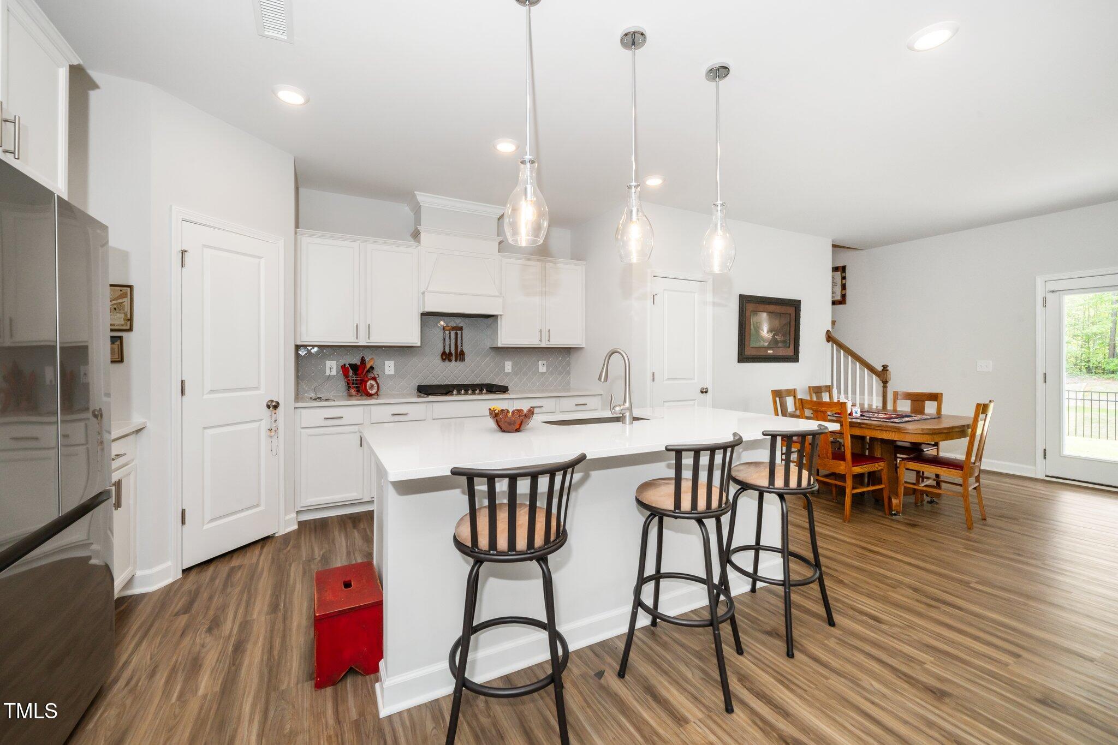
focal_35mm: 14
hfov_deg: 104.3
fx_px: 435
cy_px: 372
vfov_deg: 81.2
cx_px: 559
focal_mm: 14
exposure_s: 1/80
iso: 640
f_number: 11
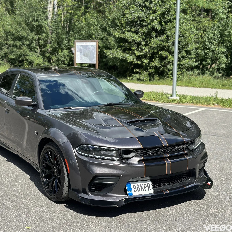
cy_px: 116
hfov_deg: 29.8
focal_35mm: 57
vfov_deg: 30.0
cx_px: 78
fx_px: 432
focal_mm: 6.86
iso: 100
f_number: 1.78
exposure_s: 1/2976
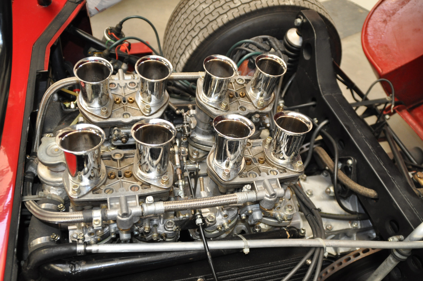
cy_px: 140
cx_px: 212
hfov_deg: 57.3
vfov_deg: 39.9
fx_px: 387
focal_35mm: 33
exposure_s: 1/80
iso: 800
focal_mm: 22
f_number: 3.5
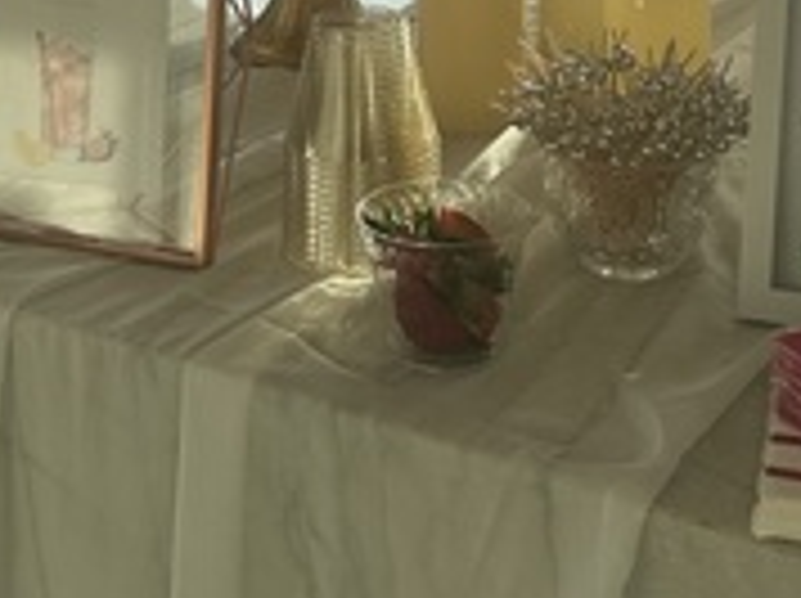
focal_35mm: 81
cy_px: -189
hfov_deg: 24.1
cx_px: 446
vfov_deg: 17.1
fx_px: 1872
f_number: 1.78
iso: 80
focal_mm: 6.86
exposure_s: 1/1562
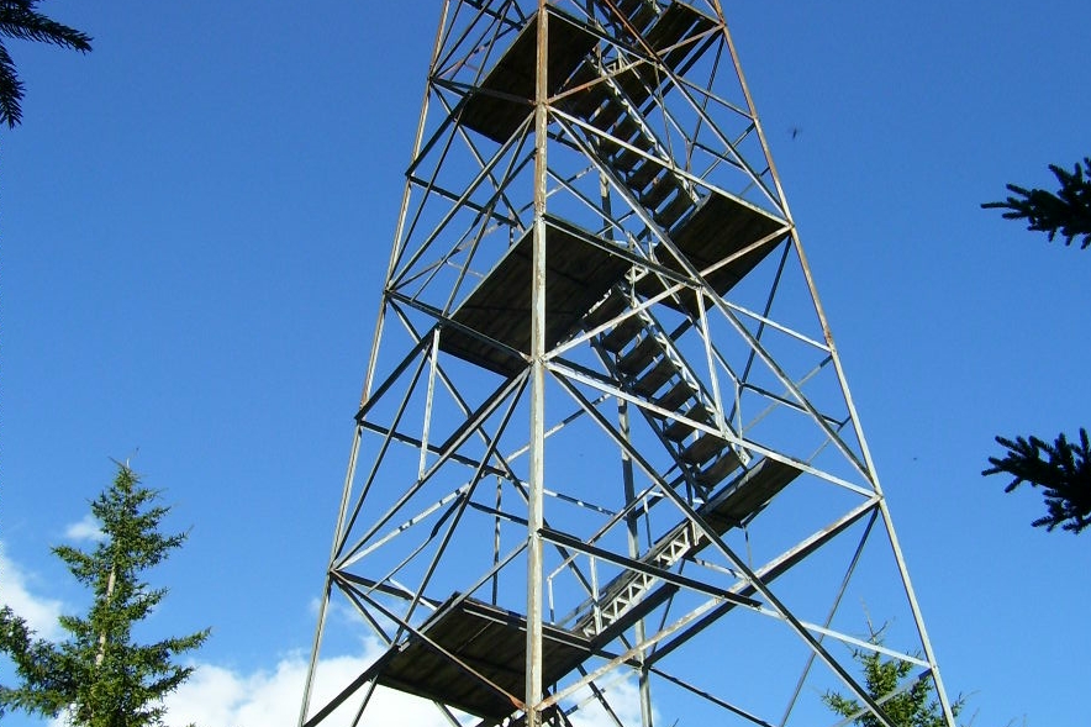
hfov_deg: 41.1
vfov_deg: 28.0
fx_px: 1454
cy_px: 428
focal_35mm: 48
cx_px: 554
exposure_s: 1/350
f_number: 4.8
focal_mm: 5.6
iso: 80
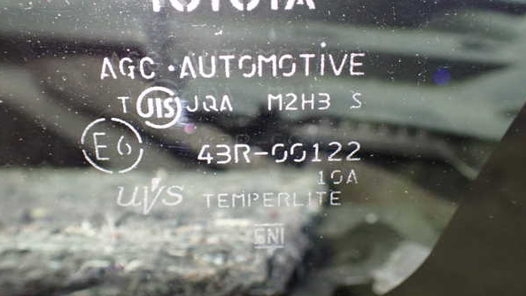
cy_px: 129
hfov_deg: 59.5
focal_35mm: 33
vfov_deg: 35.6
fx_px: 460
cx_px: 263
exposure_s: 1/30
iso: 1000
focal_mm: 5.4
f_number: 2.3
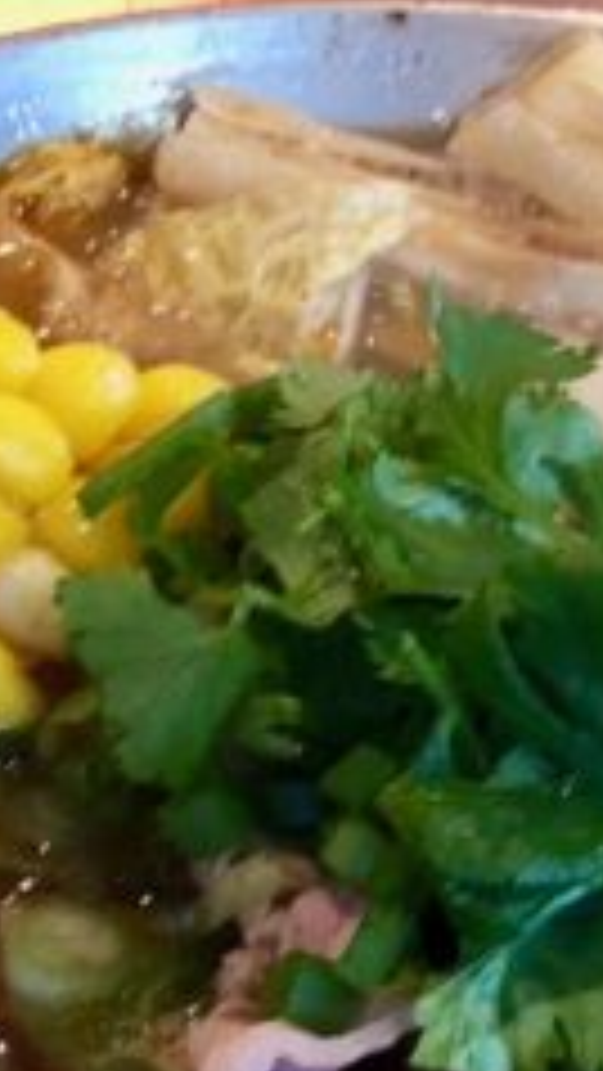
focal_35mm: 131
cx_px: 482
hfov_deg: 9.2
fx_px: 3721
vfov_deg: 15.7
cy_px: 1310
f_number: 1.8
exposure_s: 1/15
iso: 50
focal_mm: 4
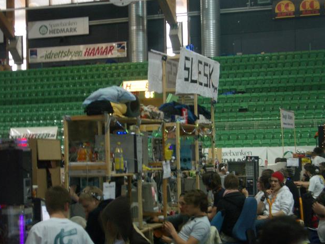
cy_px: 121
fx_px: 713
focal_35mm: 76
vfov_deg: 19.4
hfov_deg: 25.7
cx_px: 161
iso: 100
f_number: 3.9
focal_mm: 12.2
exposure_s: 1/8
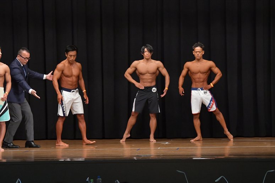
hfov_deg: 12.2
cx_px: 138
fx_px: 1283
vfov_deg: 8.2
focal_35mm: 168
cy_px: 92
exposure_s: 1/400
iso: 6400
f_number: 5.6
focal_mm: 112
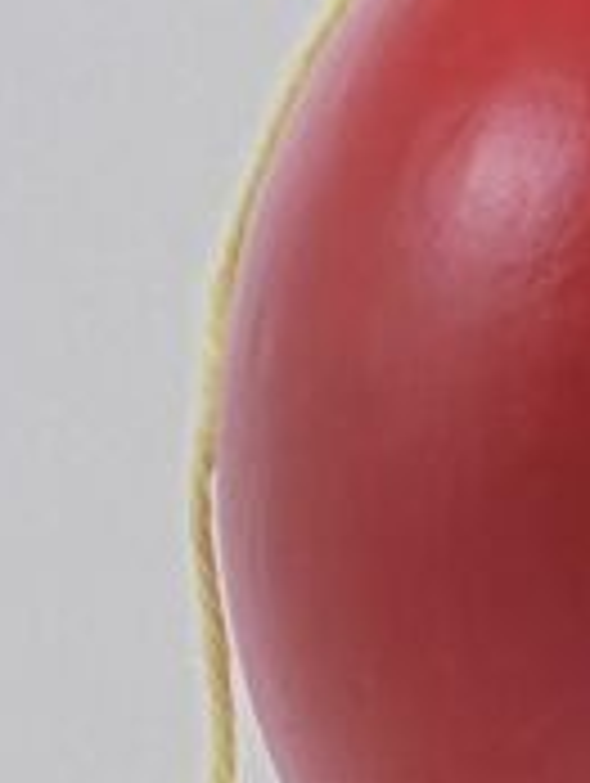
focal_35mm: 150
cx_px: 1038
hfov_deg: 9.5
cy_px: 1372
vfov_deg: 12.2
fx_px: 3401
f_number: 3.7
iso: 100
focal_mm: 5.3
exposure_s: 1/60
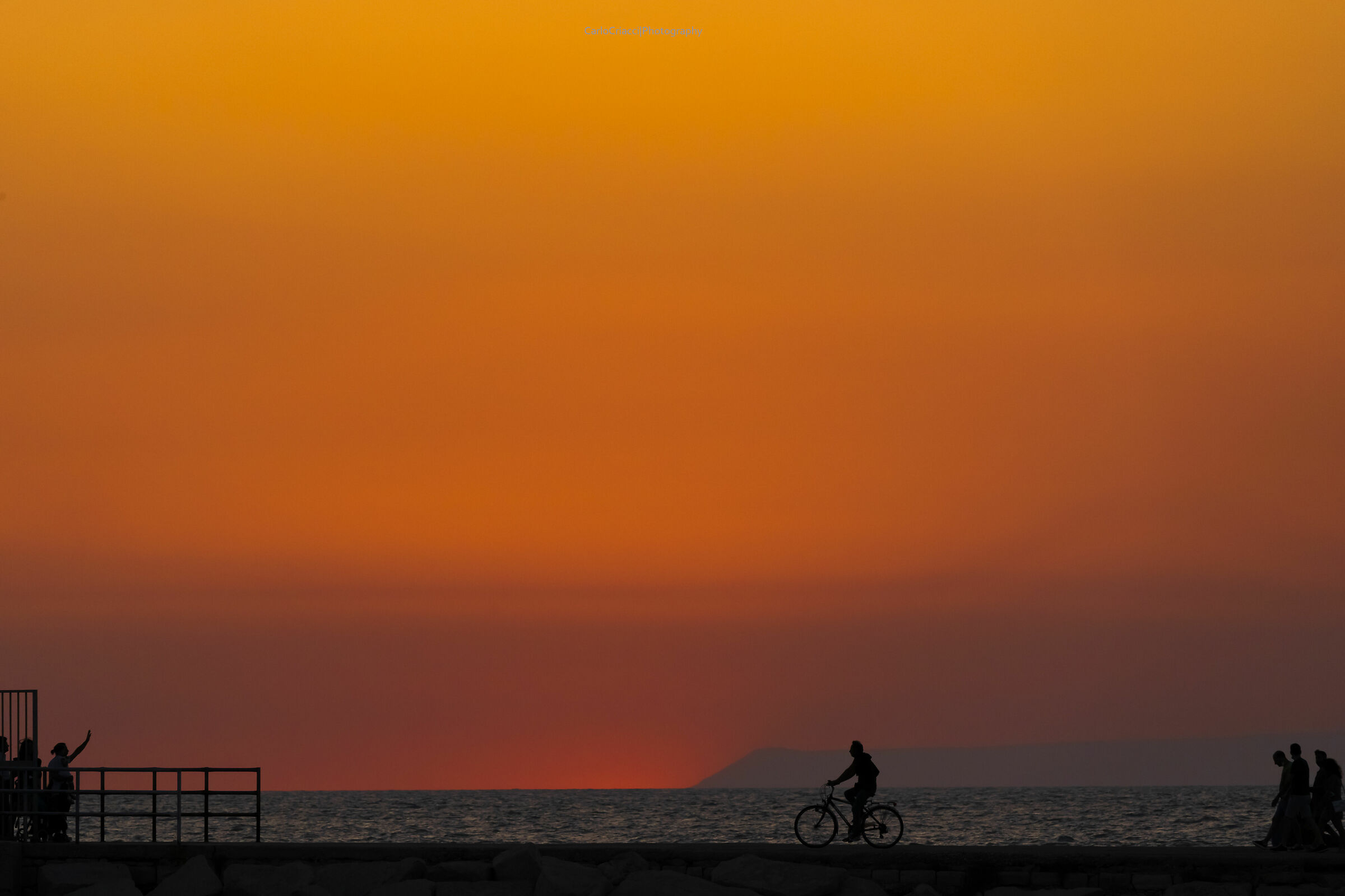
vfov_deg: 3.4
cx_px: 672
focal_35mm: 400
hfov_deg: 5.2
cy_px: 448
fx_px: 14943
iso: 2000
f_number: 13
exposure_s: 1/500
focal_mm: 400
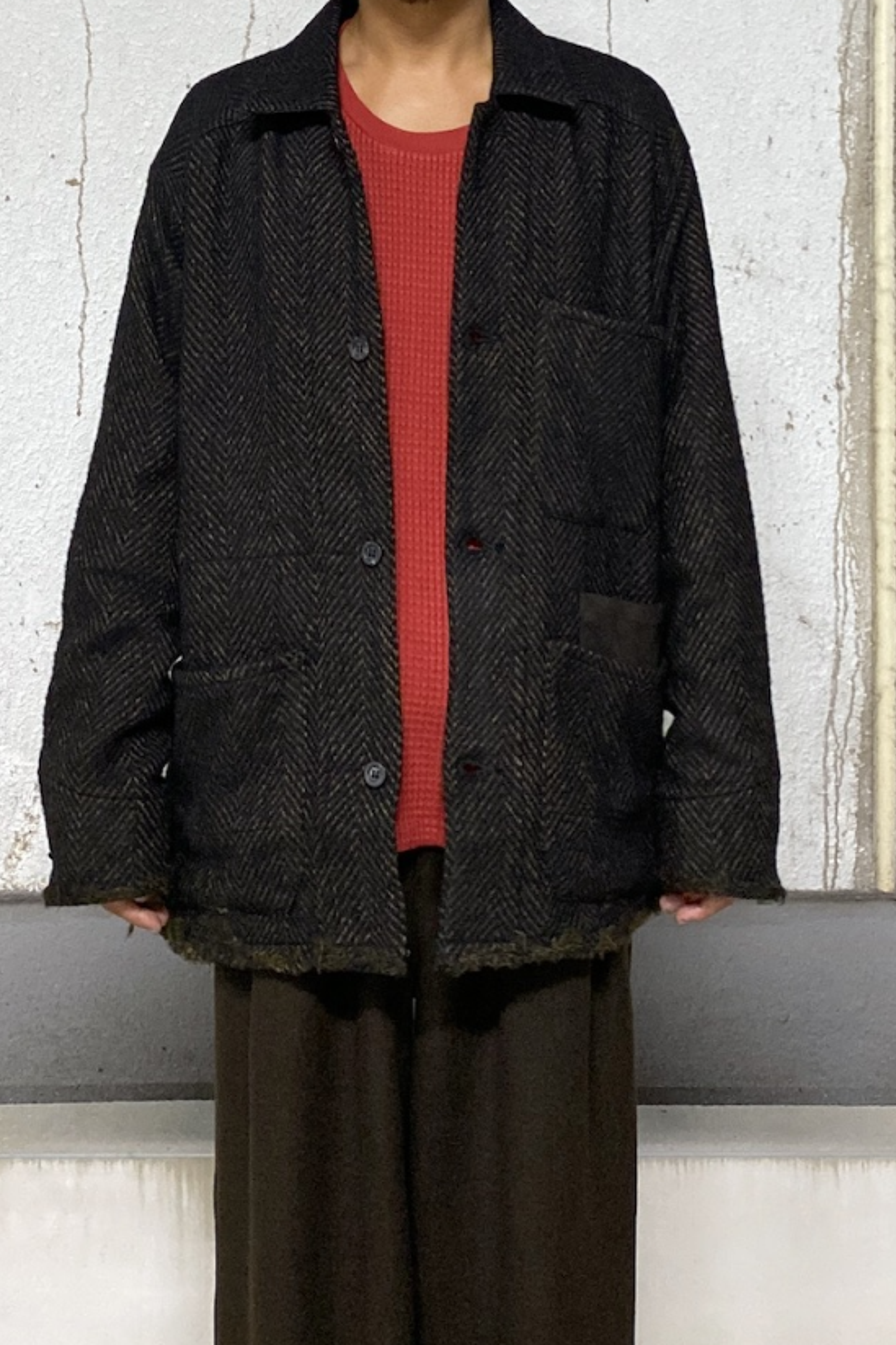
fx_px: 1046
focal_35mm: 28
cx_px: 419
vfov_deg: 65.5
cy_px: 675
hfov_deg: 46.4
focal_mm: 4.25
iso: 640
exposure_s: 1/30
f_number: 1.8
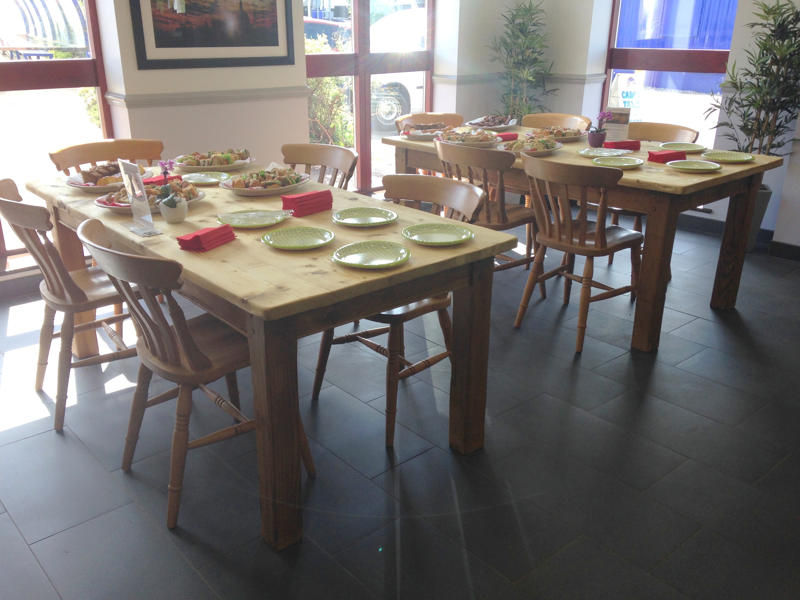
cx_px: 400
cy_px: 300
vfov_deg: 42.9
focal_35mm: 33
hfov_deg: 55.4
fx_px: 763
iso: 50
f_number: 2.4
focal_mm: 4.12
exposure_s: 1/140
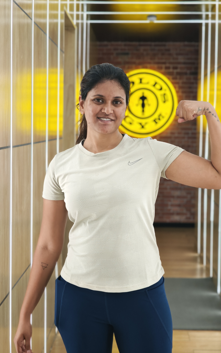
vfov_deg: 27.5
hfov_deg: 17.4
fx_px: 723
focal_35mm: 75
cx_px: 109
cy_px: 176
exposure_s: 1/100
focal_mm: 11.5
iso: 100
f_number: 1.8
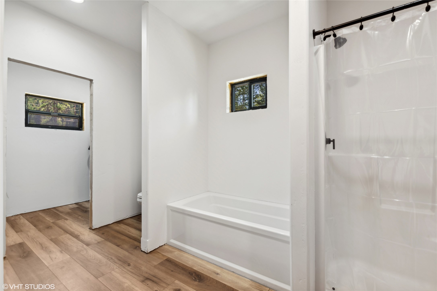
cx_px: 218
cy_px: 146
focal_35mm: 15
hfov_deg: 100.4
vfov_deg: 77.3
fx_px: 182
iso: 100
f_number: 6.3
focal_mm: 10
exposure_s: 1/6
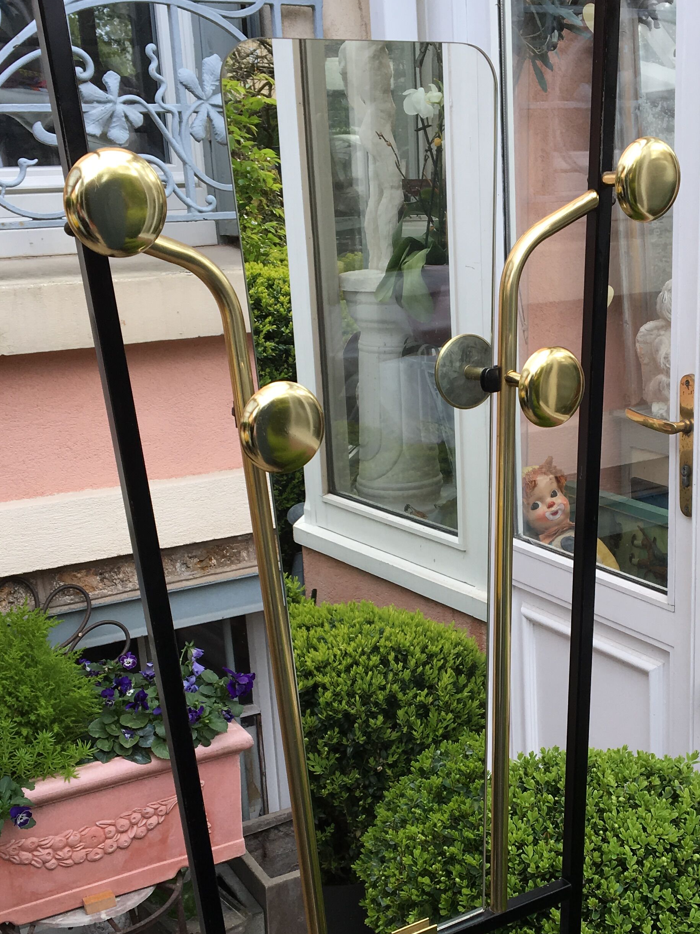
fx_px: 1294
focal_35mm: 48
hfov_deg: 30.0
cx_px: 469
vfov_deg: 39.4
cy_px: 583
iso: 25
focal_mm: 4.15
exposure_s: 1/320
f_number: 2.2
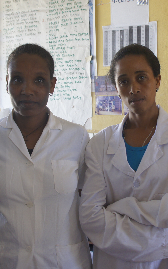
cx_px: 125
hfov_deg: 24.6
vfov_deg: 38.8
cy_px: 122
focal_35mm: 52
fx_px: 381
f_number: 4
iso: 320
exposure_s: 1/80
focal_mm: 20
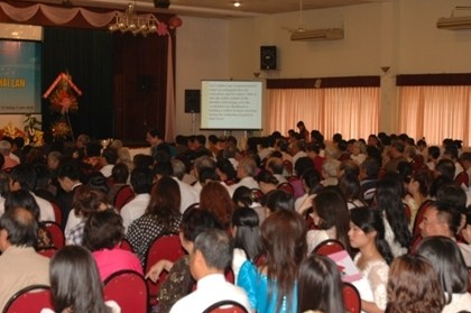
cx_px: 215
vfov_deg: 21.9
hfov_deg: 32.5
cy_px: 135
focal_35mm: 62
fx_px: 807
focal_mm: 27
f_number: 4
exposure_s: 1/50
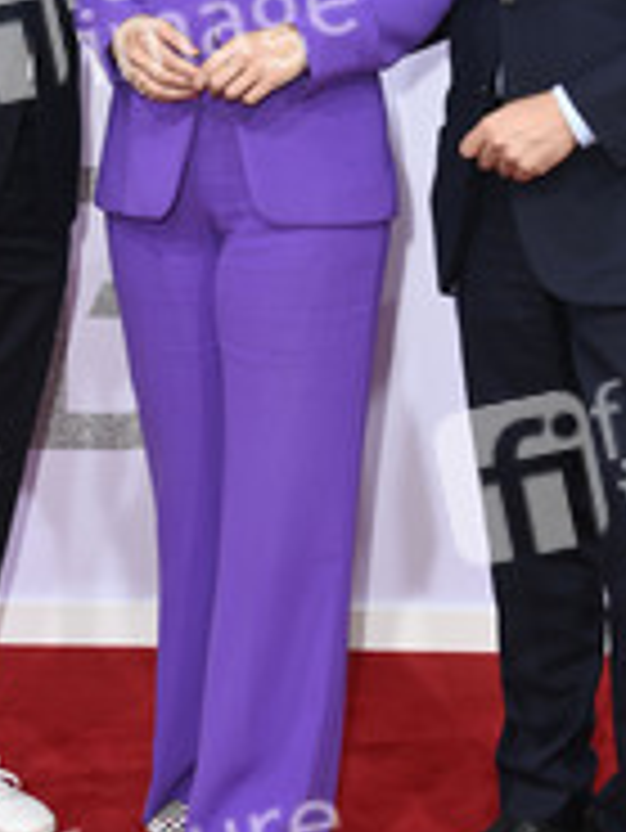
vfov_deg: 24.5
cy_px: 234
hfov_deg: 18.7
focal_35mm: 79
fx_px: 1903
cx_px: 257
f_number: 5.6
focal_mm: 38
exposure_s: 1/200
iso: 800
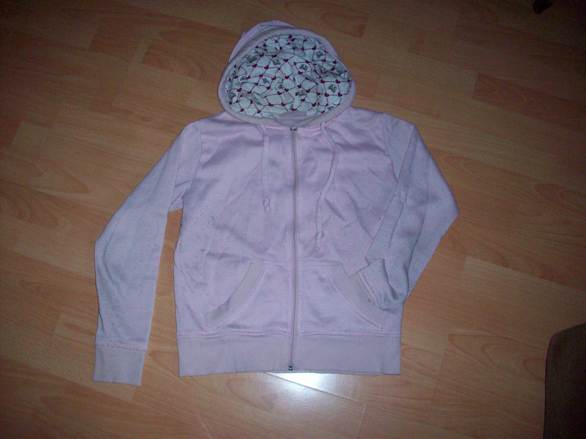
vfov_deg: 38.7
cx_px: 293
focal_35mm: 37
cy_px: 220
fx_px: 626
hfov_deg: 50.1
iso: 160
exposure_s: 1/45
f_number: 2.8
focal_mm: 6.2
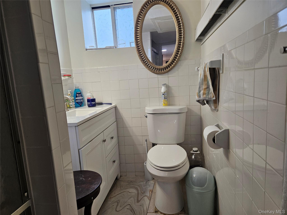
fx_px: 191
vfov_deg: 58.9
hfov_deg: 73.9
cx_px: 144
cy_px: 108
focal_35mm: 23
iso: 160
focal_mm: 5.4
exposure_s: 1/120
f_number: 1.8
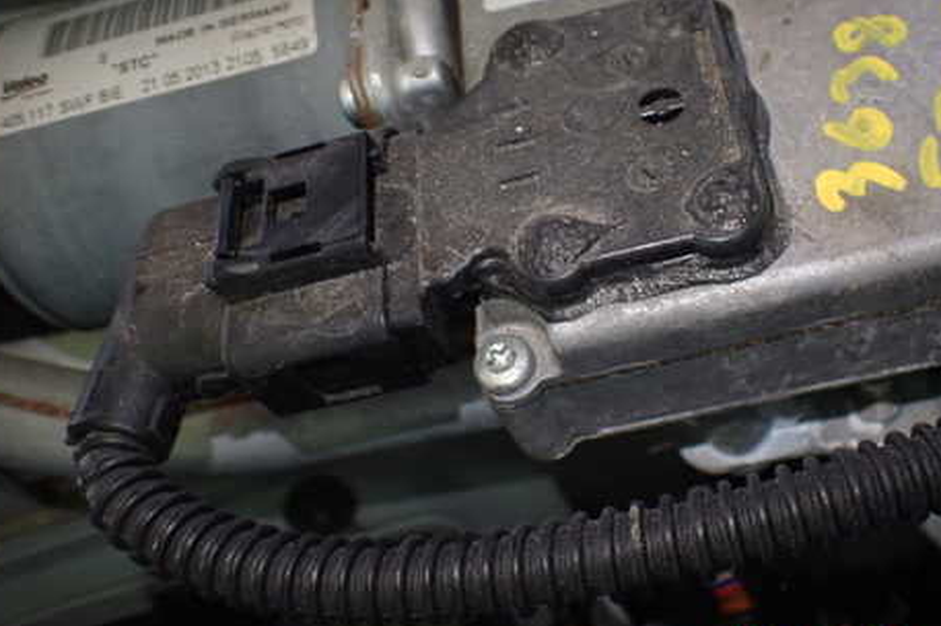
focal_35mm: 41
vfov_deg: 32.3
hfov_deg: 47.0
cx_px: 589
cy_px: 214
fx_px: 1071
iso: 500
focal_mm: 5.4
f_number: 2.3
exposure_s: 1/125
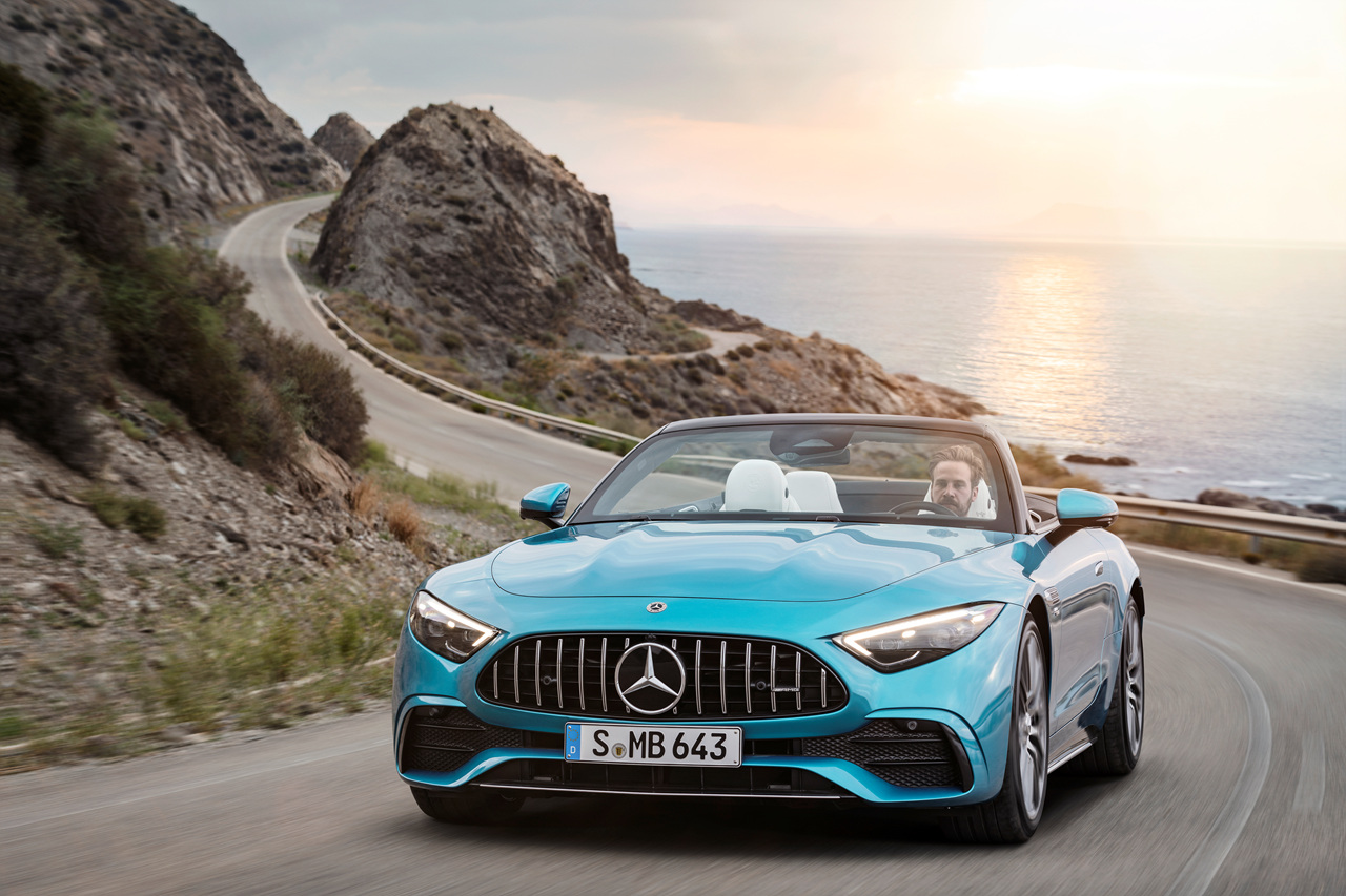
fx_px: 3364
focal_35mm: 90
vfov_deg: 15.2
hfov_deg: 22.6
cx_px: 673
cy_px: 448
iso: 100
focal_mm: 90
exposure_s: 1/1.67
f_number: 8
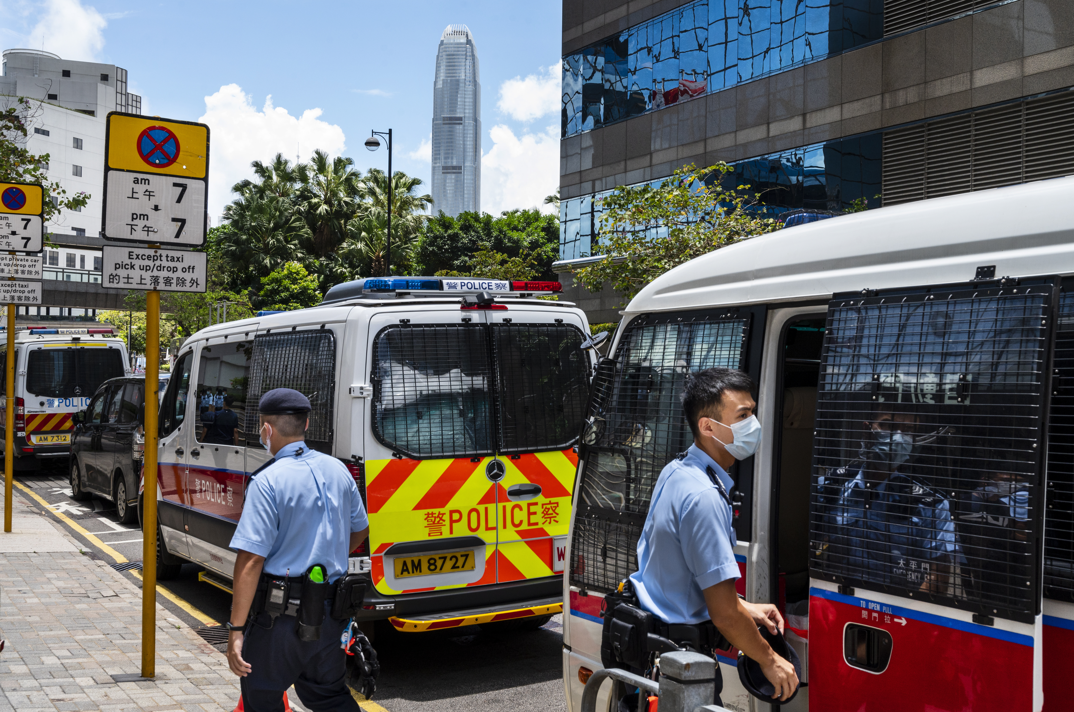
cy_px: 356
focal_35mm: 39
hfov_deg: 49.6
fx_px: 1161
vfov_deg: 34.1
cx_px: 537
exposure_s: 1/400
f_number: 11
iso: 800
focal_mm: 39
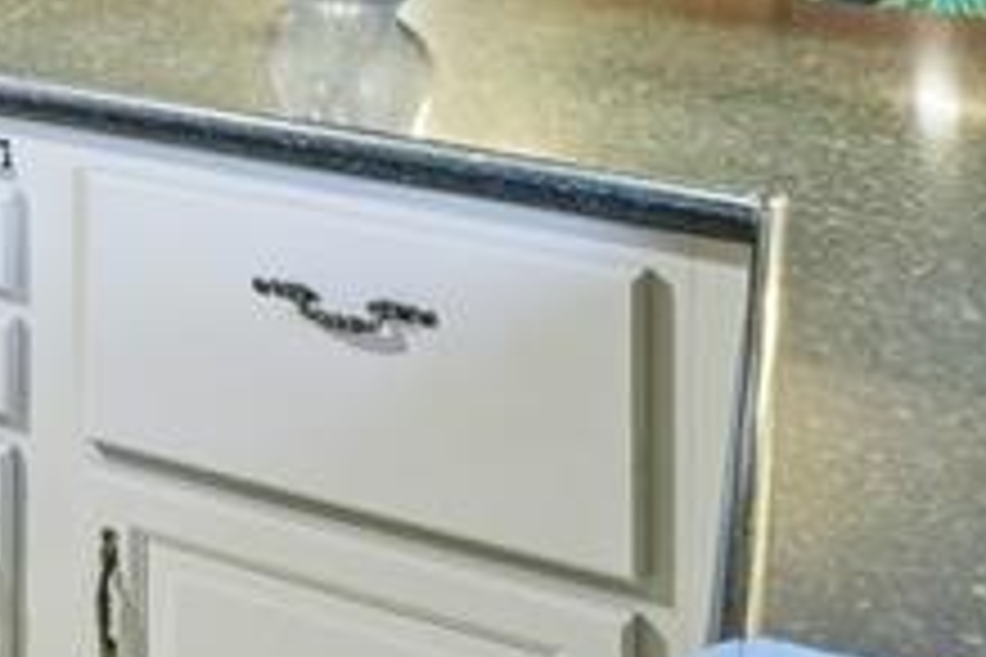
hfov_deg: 19.0
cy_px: -414
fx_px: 1917
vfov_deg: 17.0
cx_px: -936
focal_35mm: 70
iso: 800
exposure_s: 1/1.67
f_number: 8
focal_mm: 10
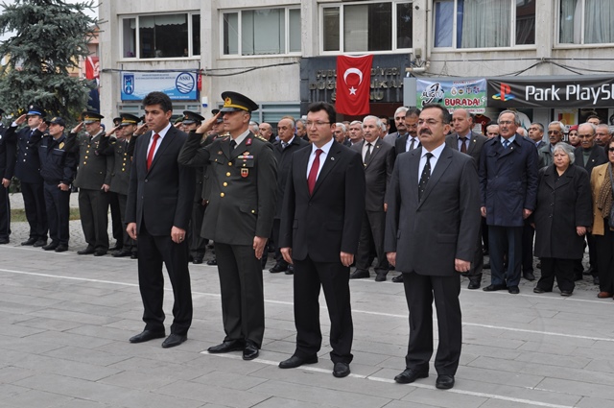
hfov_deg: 37.9
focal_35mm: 52
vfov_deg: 25.7
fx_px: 894
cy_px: 204
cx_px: 307
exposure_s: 1/80
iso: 200
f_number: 9
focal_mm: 35
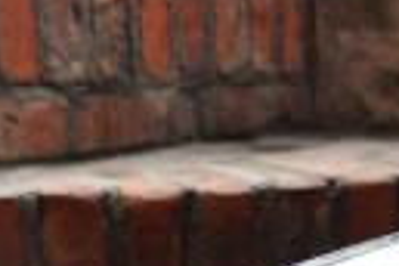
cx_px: 346
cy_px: 427
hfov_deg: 15.8
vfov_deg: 10.3
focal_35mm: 128
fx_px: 1419
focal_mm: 22
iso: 1250
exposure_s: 1/30
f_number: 3.8
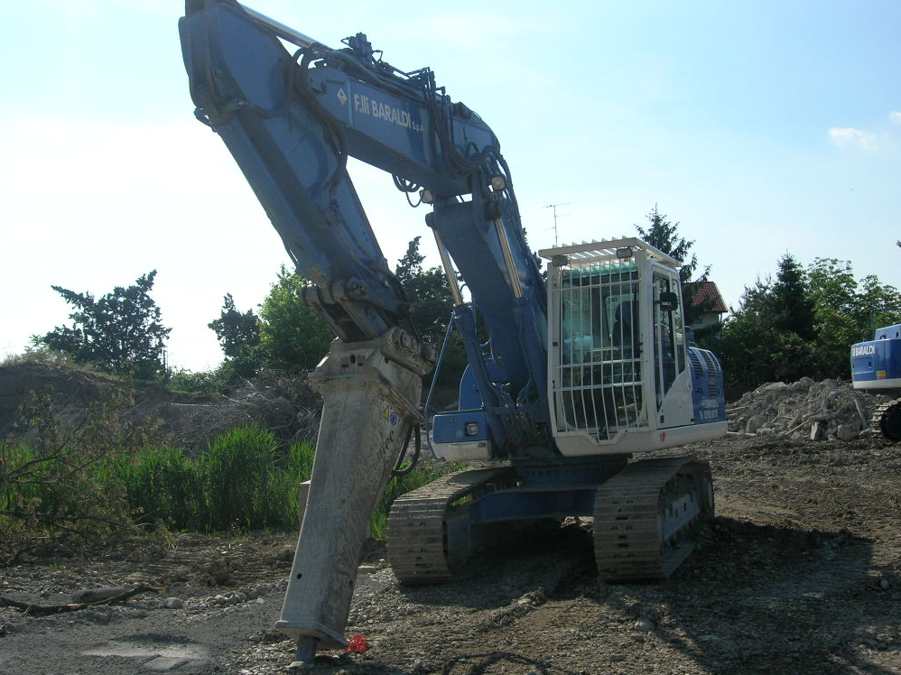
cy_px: 338
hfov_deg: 47.9
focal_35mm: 39
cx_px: 457
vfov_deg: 36.8
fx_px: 1015
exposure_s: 1/683
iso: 64
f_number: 4.8
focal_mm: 7.8
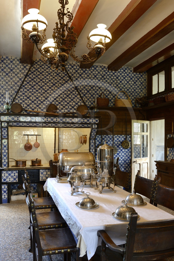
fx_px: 210
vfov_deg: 63.7
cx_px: 87
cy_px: 130
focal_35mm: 29
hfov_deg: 44.9
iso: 1600
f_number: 6.3
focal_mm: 29
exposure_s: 1/15
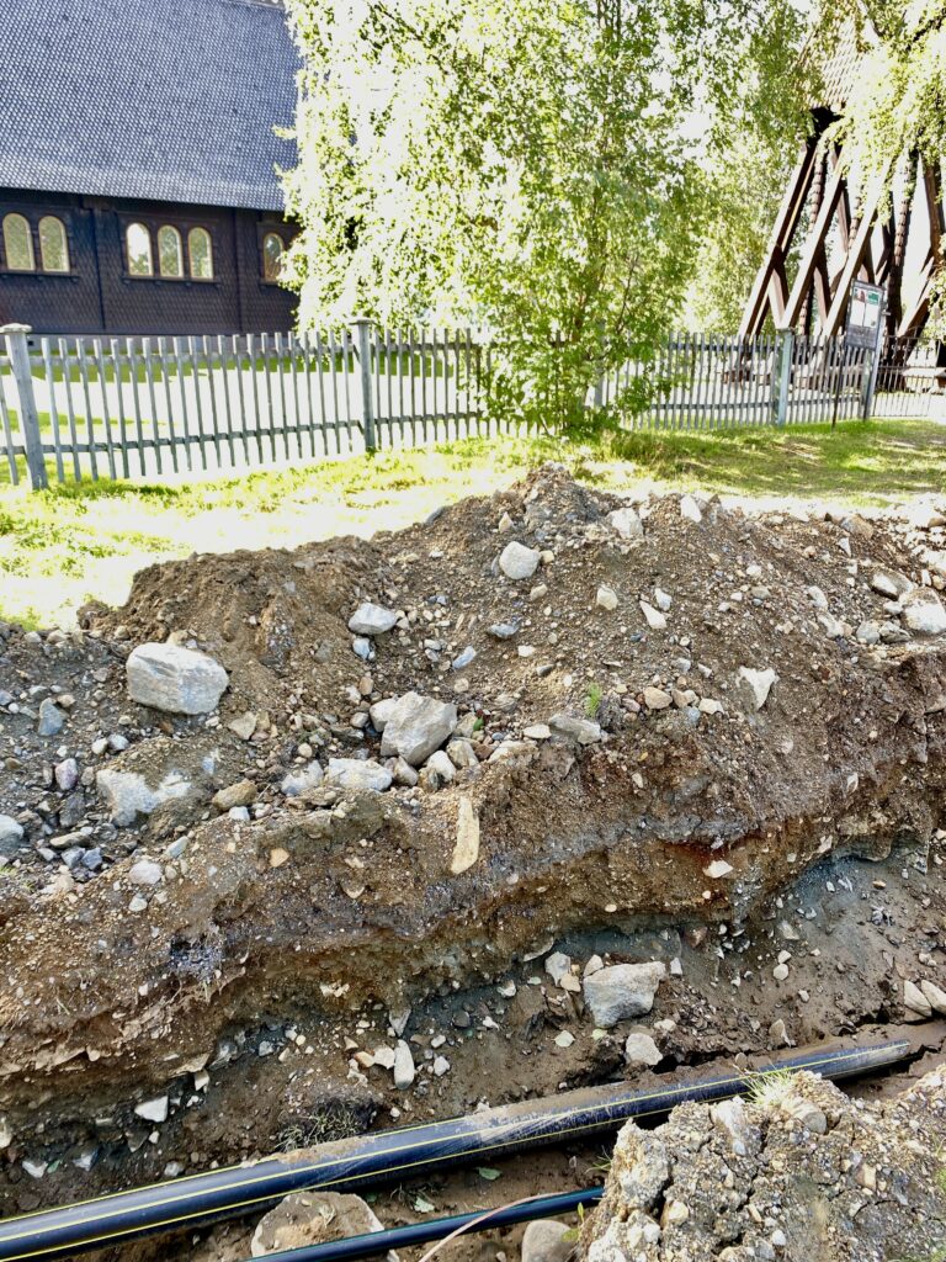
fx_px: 947
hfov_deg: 53.1
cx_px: 473
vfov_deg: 67.3
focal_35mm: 26
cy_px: 631
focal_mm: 4.25
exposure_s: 1/122
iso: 32
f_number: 1.8
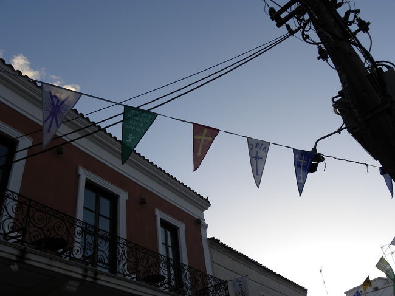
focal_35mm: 33
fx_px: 376
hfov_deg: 55.4
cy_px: 148
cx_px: 198
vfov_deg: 42.9
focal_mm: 5.9
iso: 64
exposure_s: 1/374
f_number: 3.2
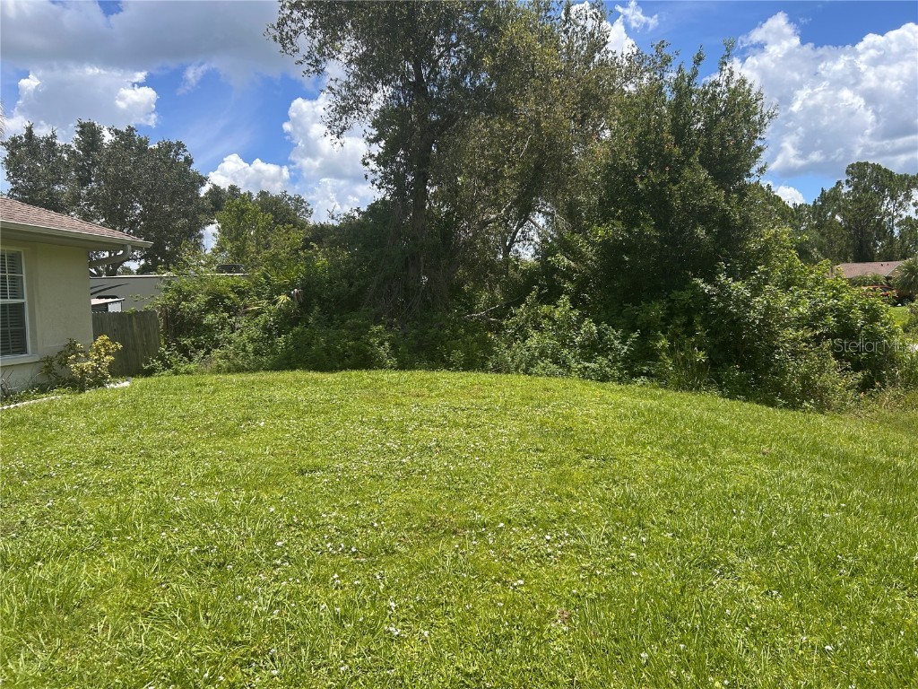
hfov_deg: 67.3
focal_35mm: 26
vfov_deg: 53.1
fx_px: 690
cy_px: 344
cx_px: 459
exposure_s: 1/3257
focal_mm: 5.7
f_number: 1.5
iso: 50
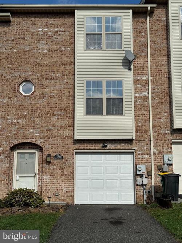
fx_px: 337
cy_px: 122
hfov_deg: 30.3
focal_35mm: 48
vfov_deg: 39.7
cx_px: 91
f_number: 1.78
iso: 64
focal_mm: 6.76
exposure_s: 1/10526
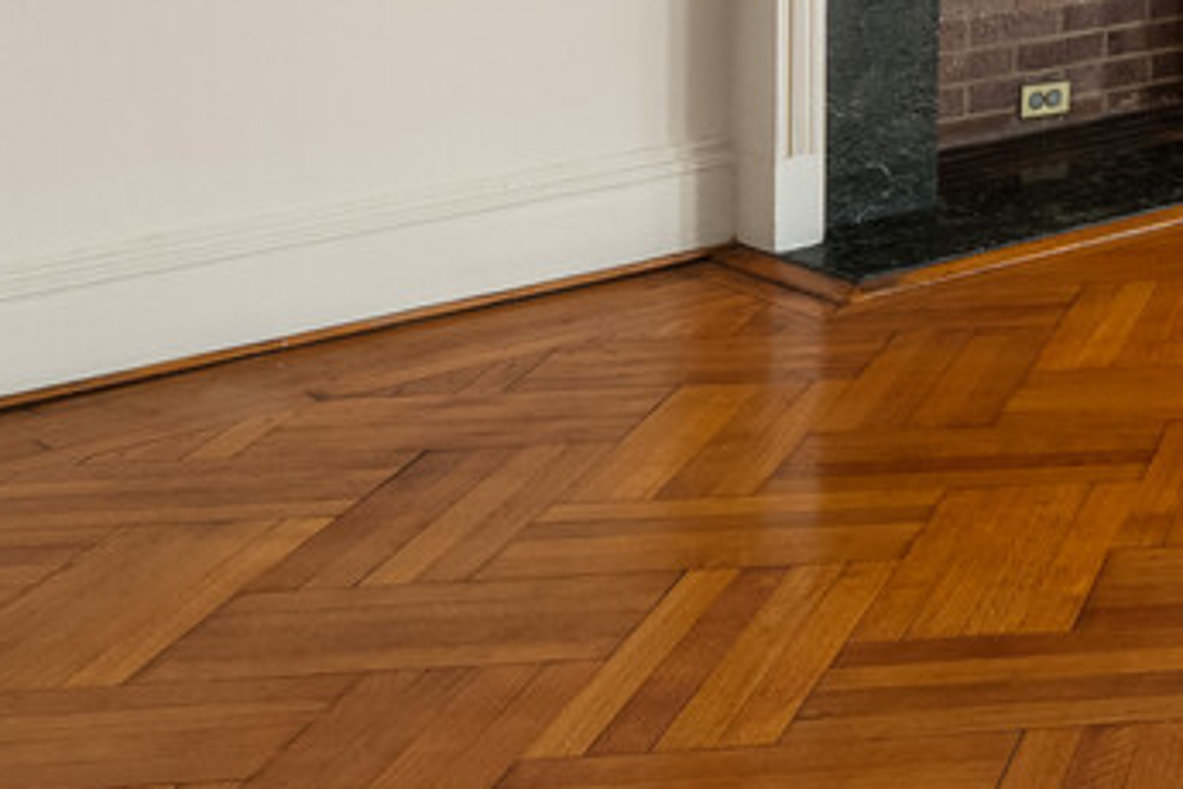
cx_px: 1955
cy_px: -388
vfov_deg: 16.8
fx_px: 2432
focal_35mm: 74
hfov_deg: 21.2
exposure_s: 1/20
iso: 400
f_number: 11
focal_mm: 17
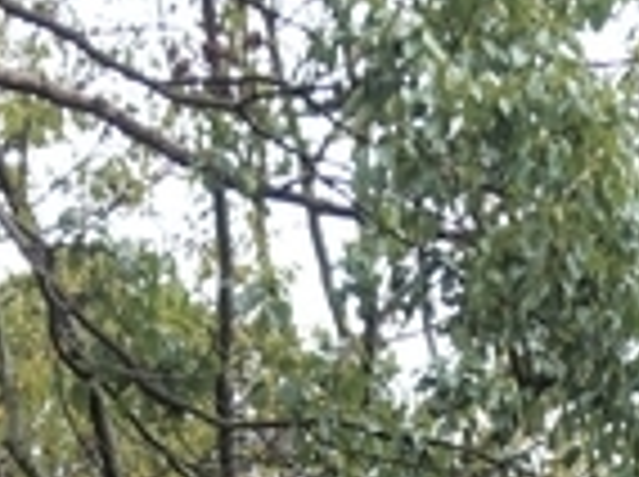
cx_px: 254
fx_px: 3594
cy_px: 1714
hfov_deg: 10.2
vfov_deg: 6.5
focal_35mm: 195
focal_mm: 16
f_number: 5.6
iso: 100
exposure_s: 1/80
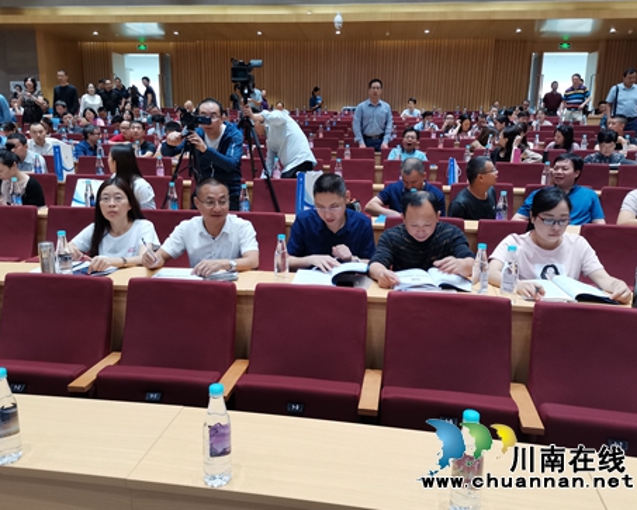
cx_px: 316
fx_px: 528
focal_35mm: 28
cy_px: 256
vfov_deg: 51.6
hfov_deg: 62.2
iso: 200
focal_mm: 4.75
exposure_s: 1/50
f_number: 1.8
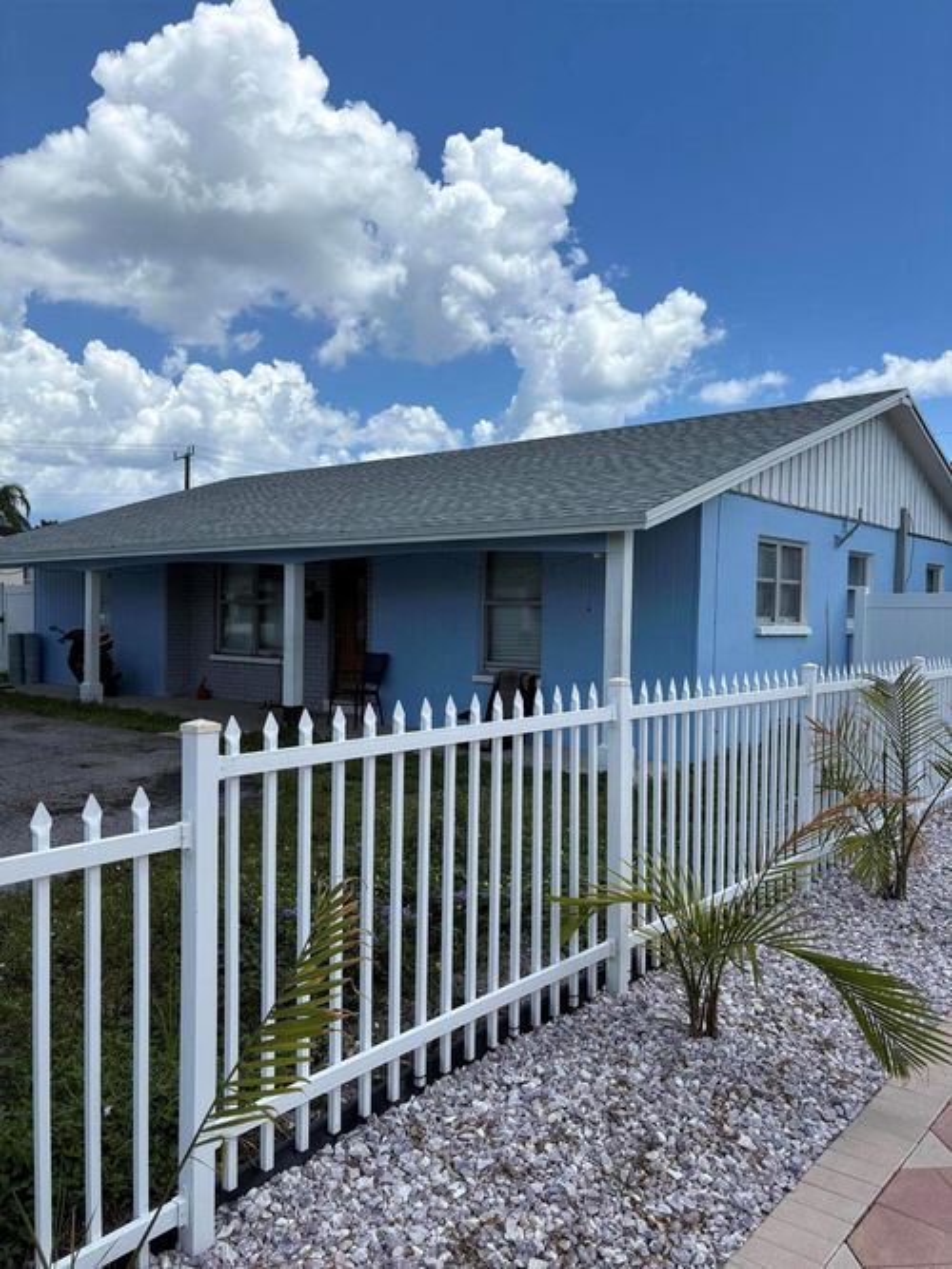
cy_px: 634
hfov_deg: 53.0
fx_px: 954
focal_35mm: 26
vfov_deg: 67.3
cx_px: 476
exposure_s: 1/4329
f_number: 1.6
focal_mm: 5.96
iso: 50
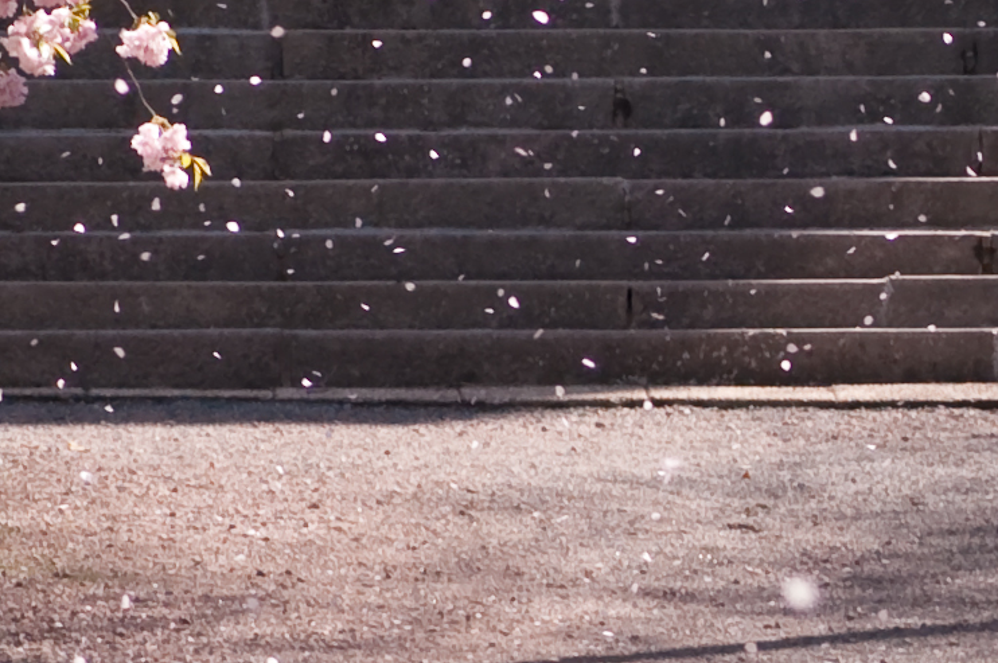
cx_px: 1794
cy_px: 414
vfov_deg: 1.8
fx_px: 21599
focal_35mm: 780
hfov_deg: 2.6
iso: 200
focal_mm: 90
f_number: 8
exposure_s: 1/400
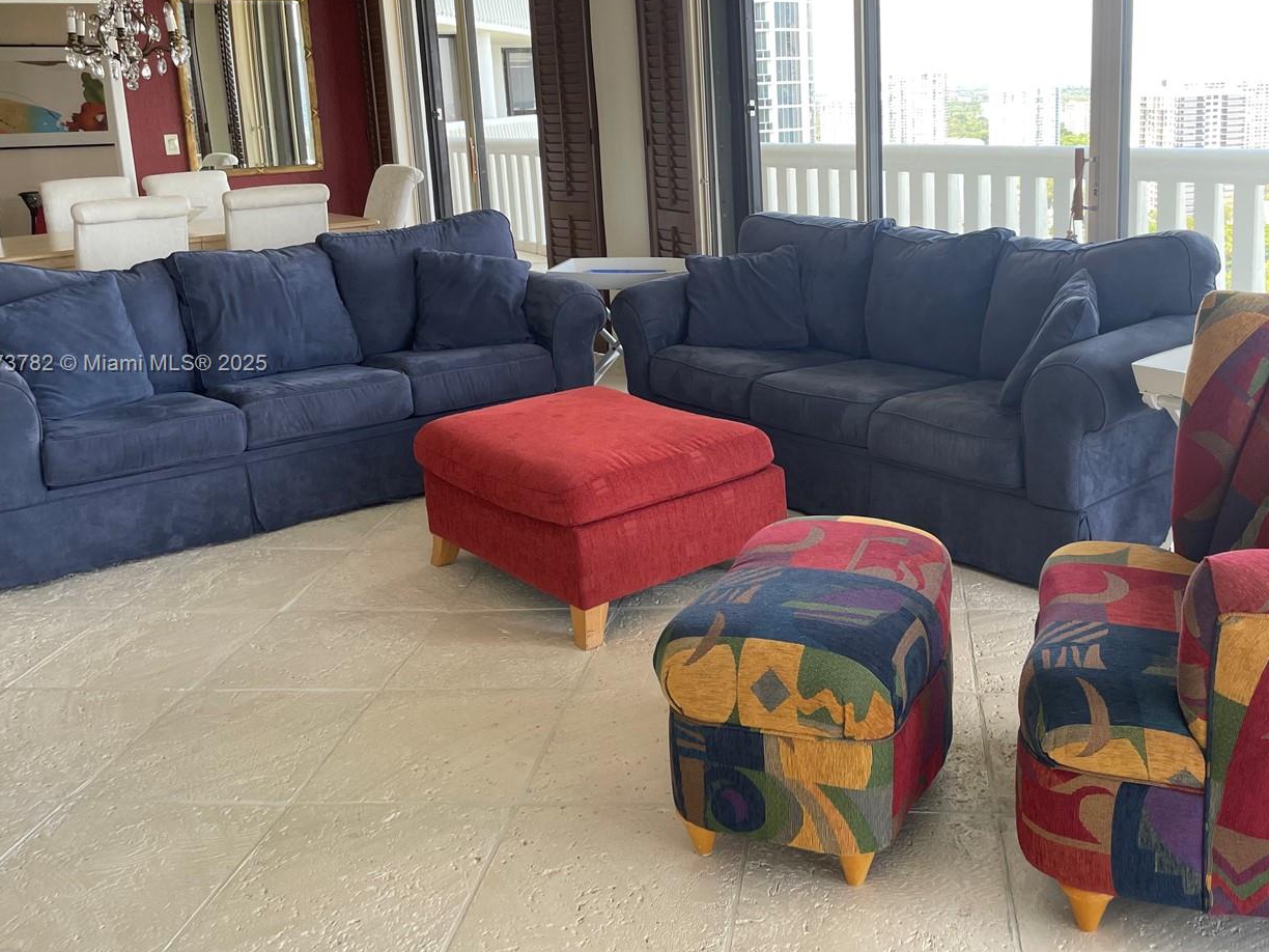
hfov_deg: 53.6
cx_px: 765
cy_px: 365
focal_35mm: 34
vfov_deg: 41.5
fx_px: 1246
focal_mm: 4.2
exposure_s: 1/121
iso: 64
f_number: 1.6
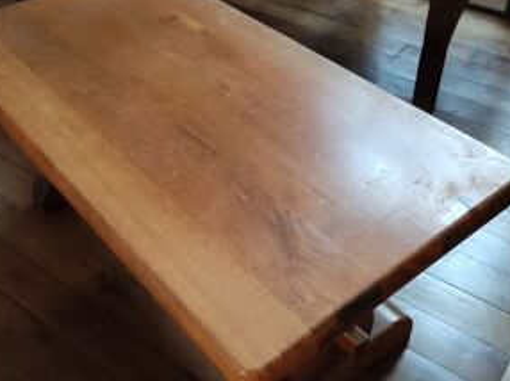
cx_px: 244
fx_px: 618
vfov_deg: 34.3
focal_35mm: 42
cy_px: 189
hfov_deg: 44.8
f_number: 1.89
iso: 1109
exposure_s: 1/25
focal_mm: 5.43
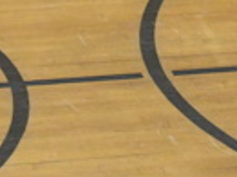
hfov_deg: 4.3
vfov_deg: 3.2
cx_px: 470
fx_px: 3133
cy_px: -86
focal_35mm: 458
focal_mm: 52
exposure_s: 1/125
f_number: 5.6
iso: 3200
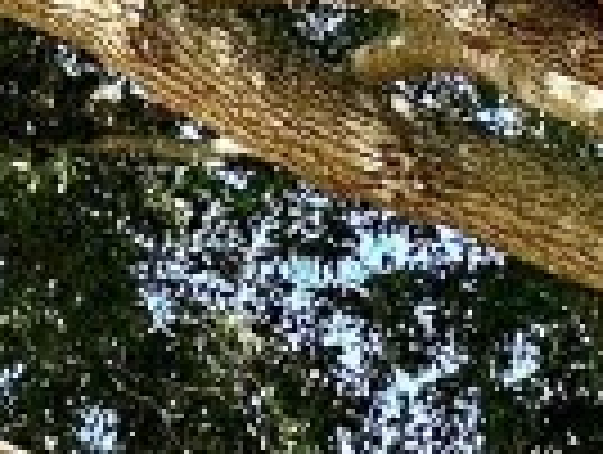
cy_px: 656
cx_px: -50
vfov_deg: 8.0
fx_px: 3194
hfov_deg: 10.7
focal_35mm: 183
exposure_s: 1/1517
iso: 80
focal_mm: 6.86
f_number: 1.78
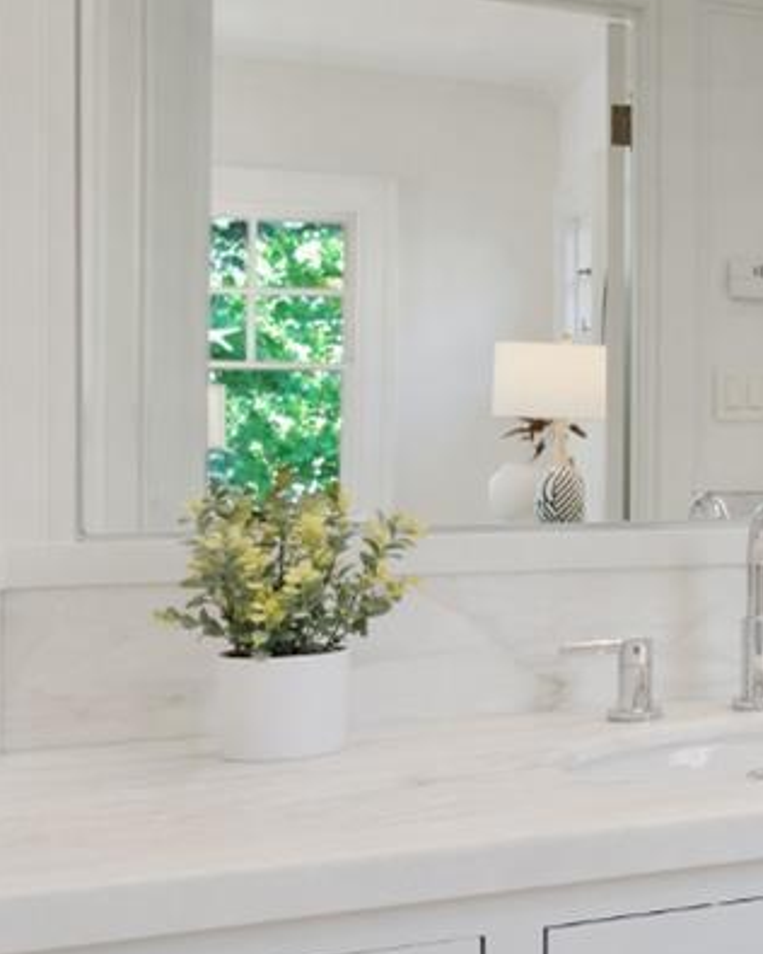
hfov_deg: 20.1
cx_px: 1340
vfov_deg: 33.0
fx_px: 1609
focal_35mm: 57
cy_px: 432
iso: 400
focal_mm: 16
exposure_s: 1/3
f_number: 8
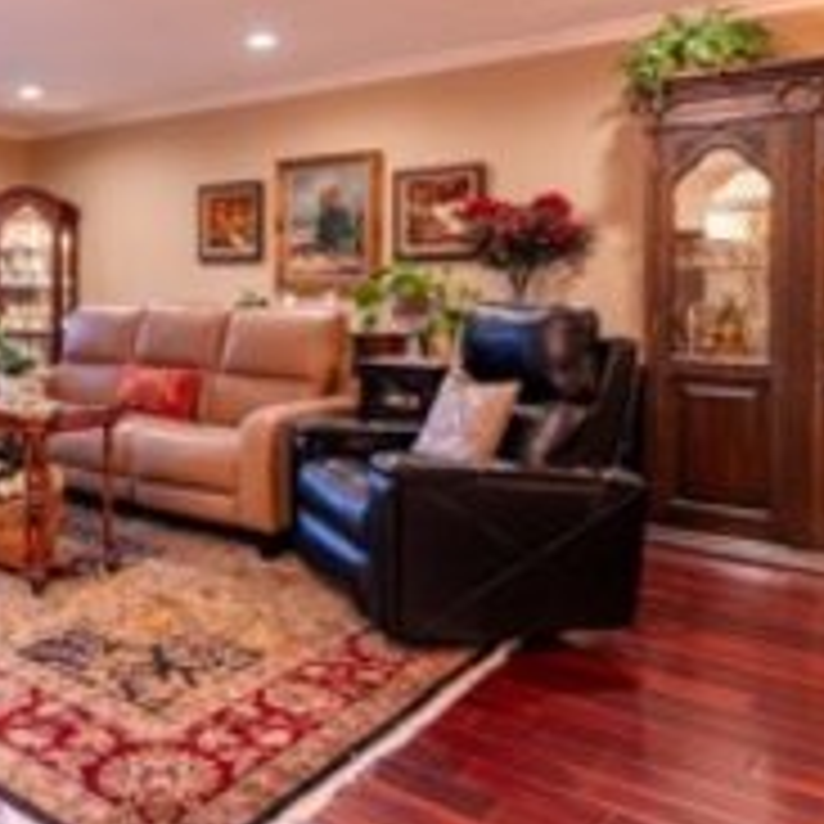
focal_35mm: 32
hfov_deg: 47.4
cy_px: 288
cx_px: 131
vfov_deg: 50.4
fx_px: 862
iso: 400
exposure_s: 1/50
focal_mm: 17
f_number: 8
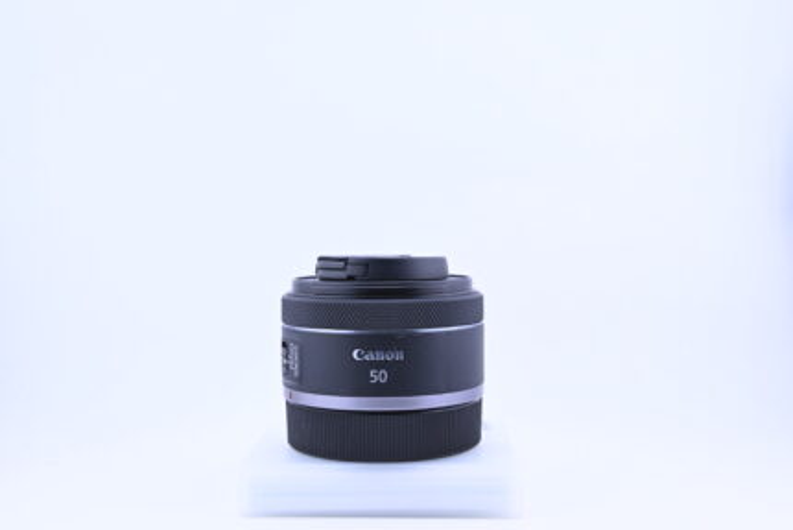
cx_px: 396
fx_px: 992
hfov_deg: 43.6
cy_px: 265
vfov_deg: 29.9
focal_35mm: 45
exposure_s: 1/160
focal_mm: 30
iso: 640
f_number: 11
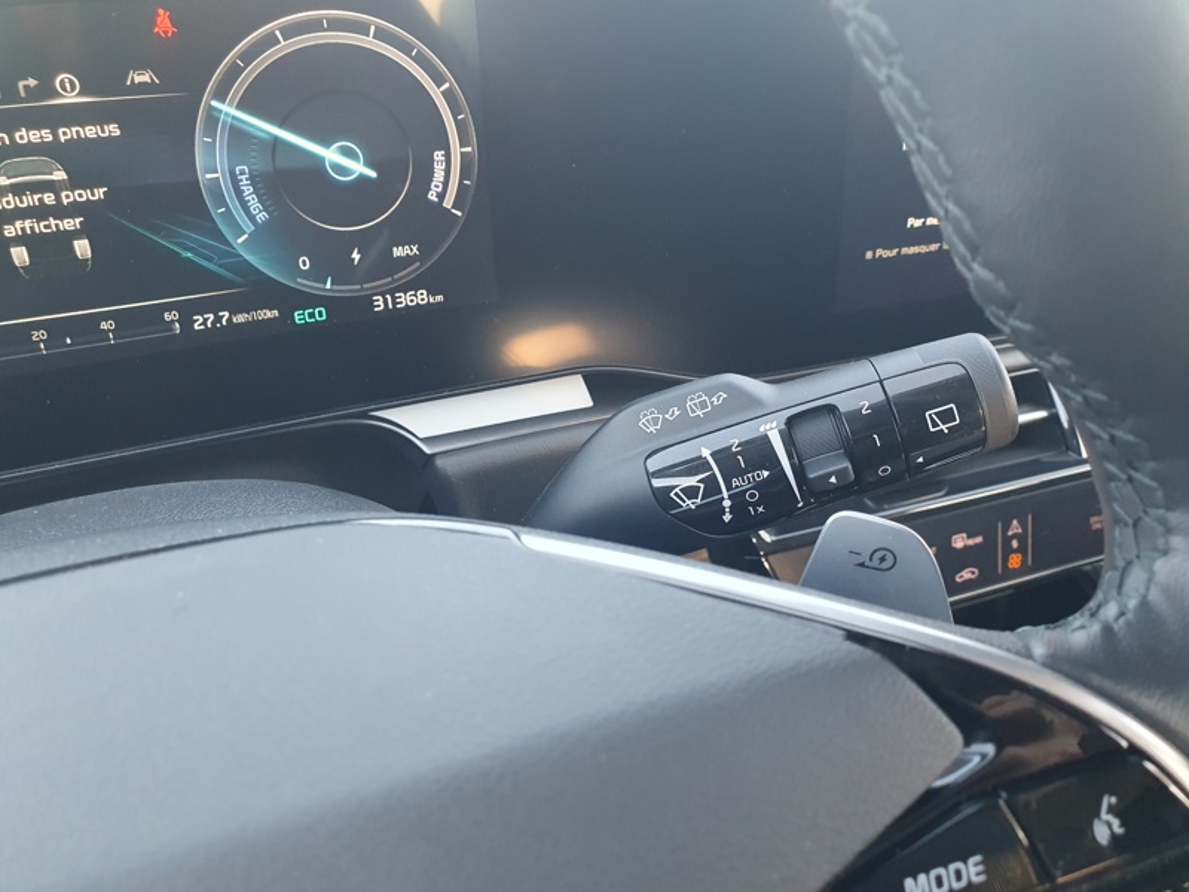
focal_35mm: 26
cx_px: 594
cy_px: 446
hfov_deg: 67.3
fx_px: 893
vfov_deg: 53.1
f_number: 2.4
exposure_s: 1/100
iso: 400
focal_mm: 4.32
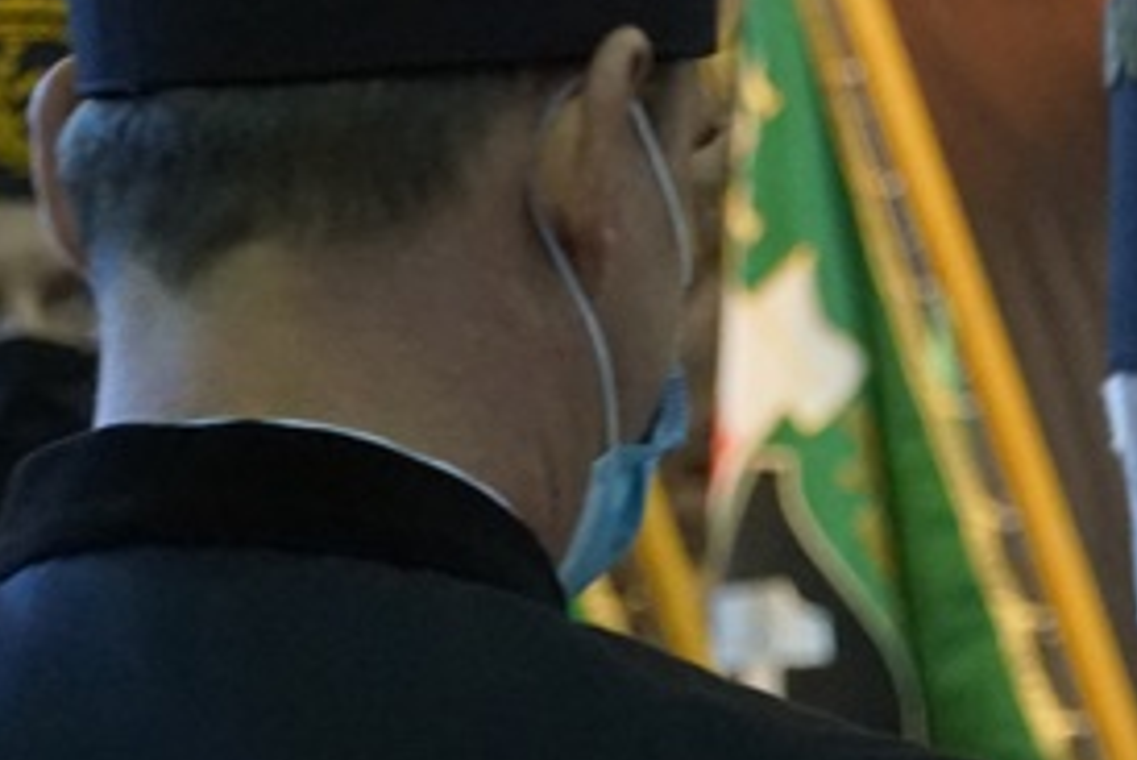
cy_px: 683
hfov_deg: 6.3
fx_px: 10364
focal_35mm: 328
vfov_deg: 4.2
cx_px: 1141
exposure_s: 1/30
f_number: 5
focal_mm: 60
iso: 3200
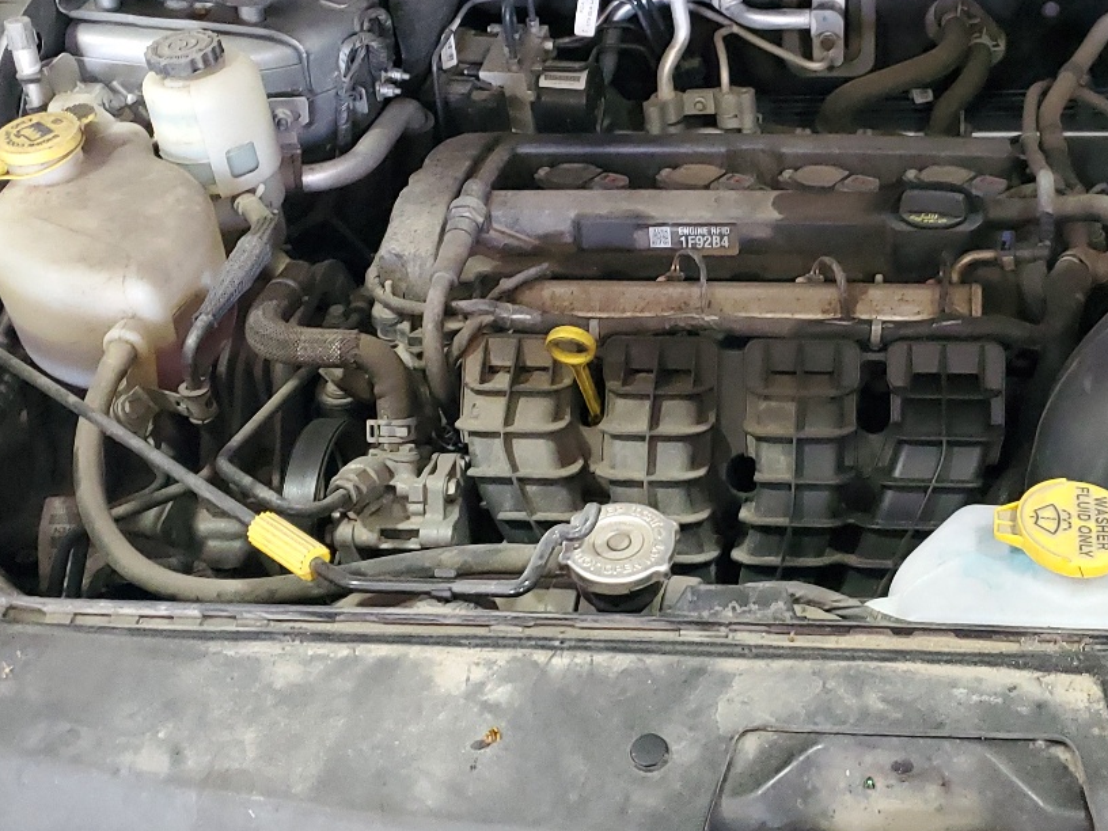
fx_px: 1632
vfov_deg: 28.4
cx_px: 820
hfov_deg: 36.7
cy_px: 272
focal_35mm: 51
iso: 418
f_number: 1.5
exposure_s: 1/60.2
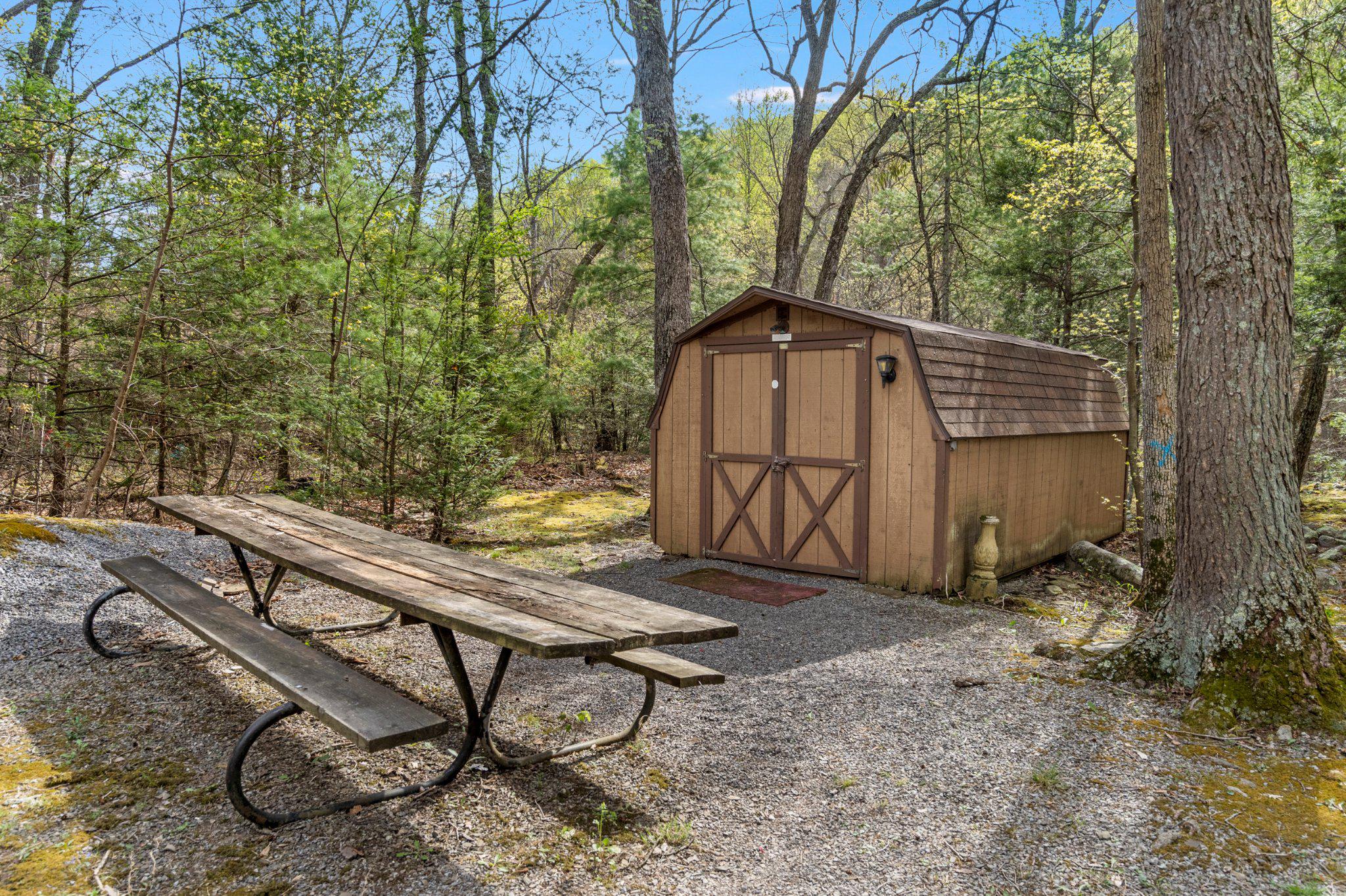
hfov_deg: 78.6
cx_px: 673
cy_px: 448
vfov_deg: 57.2
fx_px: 822
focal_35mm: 22
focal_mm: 22
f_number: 8
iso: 640
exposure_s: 1/160
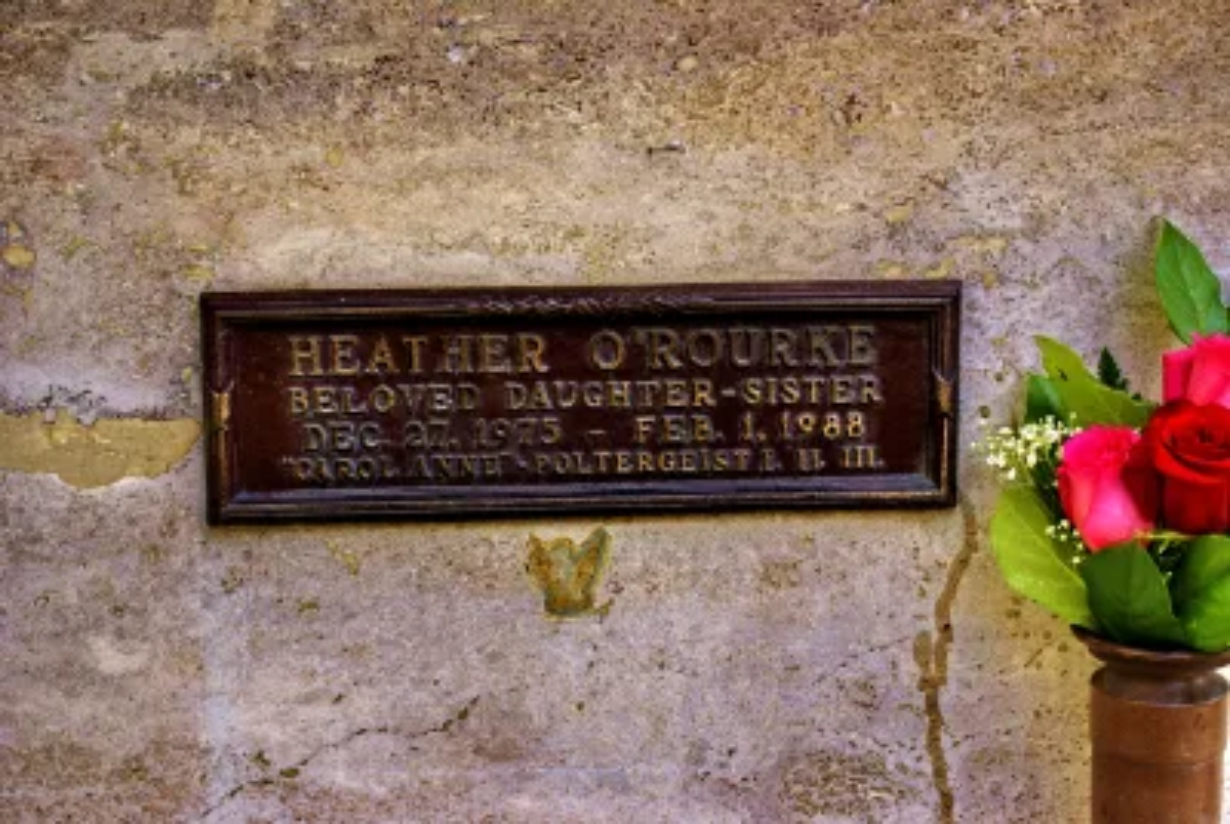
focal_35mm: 68
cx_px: 615
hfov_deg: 29.8
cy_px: 412
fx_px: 2310
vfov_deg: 20.2
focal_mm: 45
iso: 200
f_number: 5.6
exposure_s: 1/320
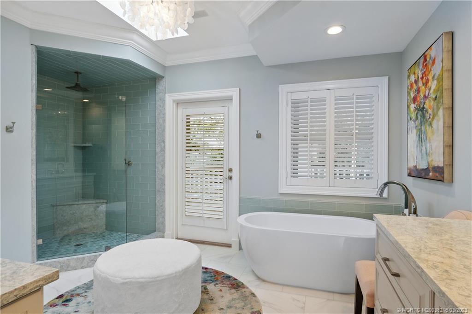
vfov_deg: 67.3
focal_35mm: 18
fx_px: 236
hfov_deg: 90.0
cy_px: 157
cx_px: 236
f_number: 9
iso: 200
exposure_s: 1/20
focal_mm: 12
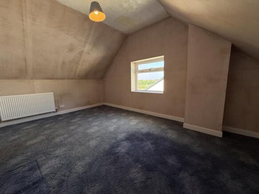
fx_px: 105
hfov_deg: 102.1
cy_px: 97
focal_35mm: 14
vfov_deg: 85.7
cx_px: 130
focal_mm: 2.22
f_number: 2.2
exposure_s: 1/99
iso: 40
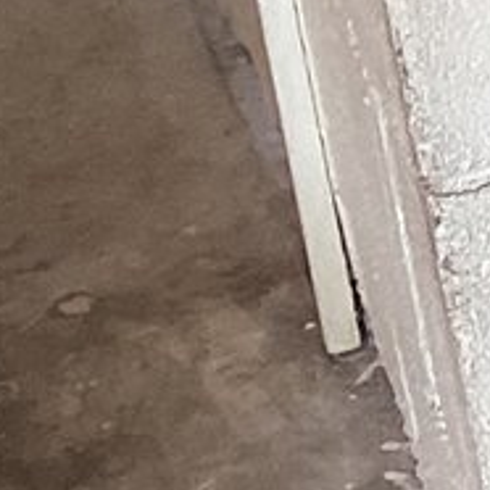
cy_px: -389
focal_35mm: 223
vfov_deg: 7.6
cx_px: 1766
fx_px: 3571
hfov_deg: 6.7
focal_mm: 3.3
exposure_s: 1/60
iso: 50
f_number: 2.4
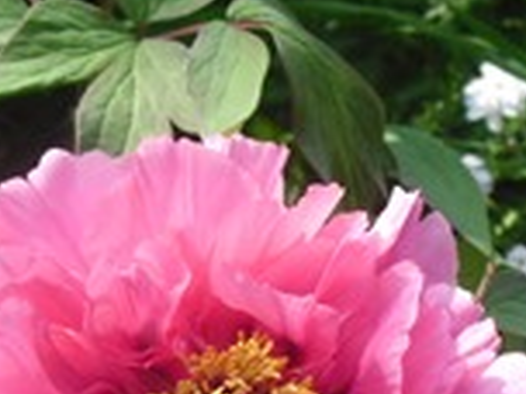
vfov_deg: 12.0
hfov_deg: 16.3
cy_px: 484
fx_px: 1839
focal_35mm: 121
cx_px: 249
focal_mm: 6.3
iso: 100
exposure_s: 1/400
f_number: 3.1
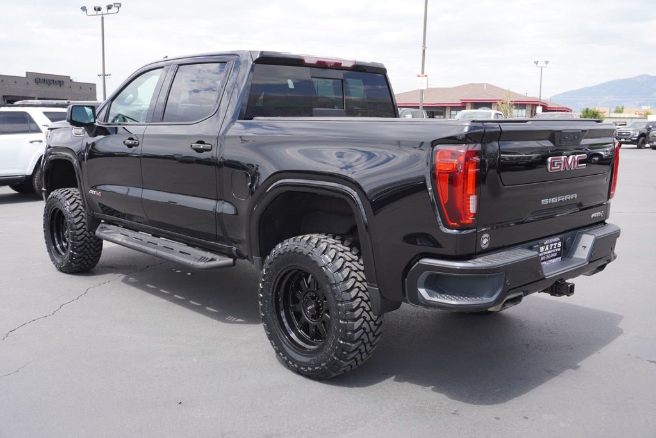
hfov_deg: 55.1
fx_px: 629
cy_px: 219
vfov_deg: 38.4
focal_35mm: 34
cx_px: 328
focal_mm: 23
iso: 100
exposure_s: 1/160
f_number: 6.3
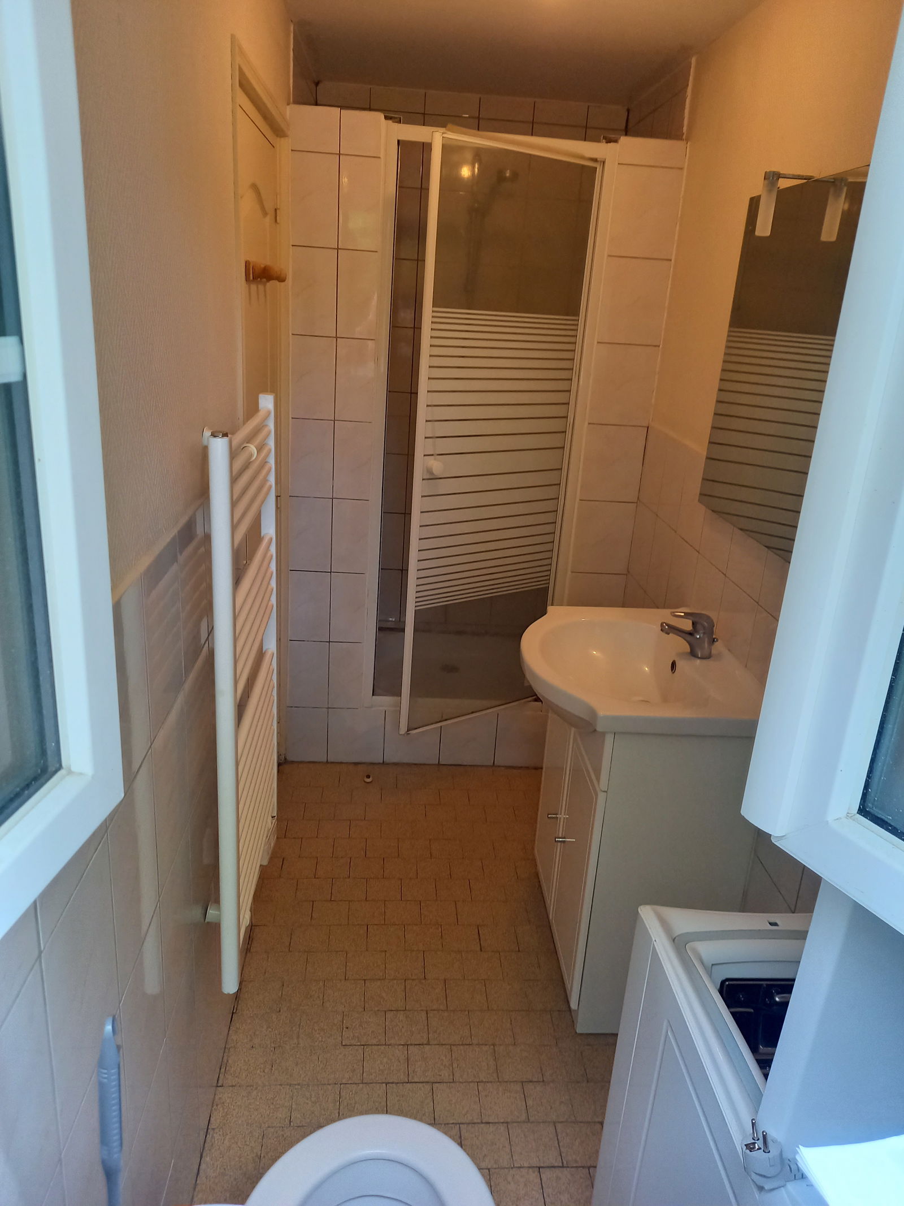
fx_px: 870
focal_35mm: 25
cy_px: 603
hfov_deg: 54.9
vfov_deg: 69.4
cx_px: 452
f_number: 2
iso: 250
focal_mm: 4.6
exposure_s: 1/49
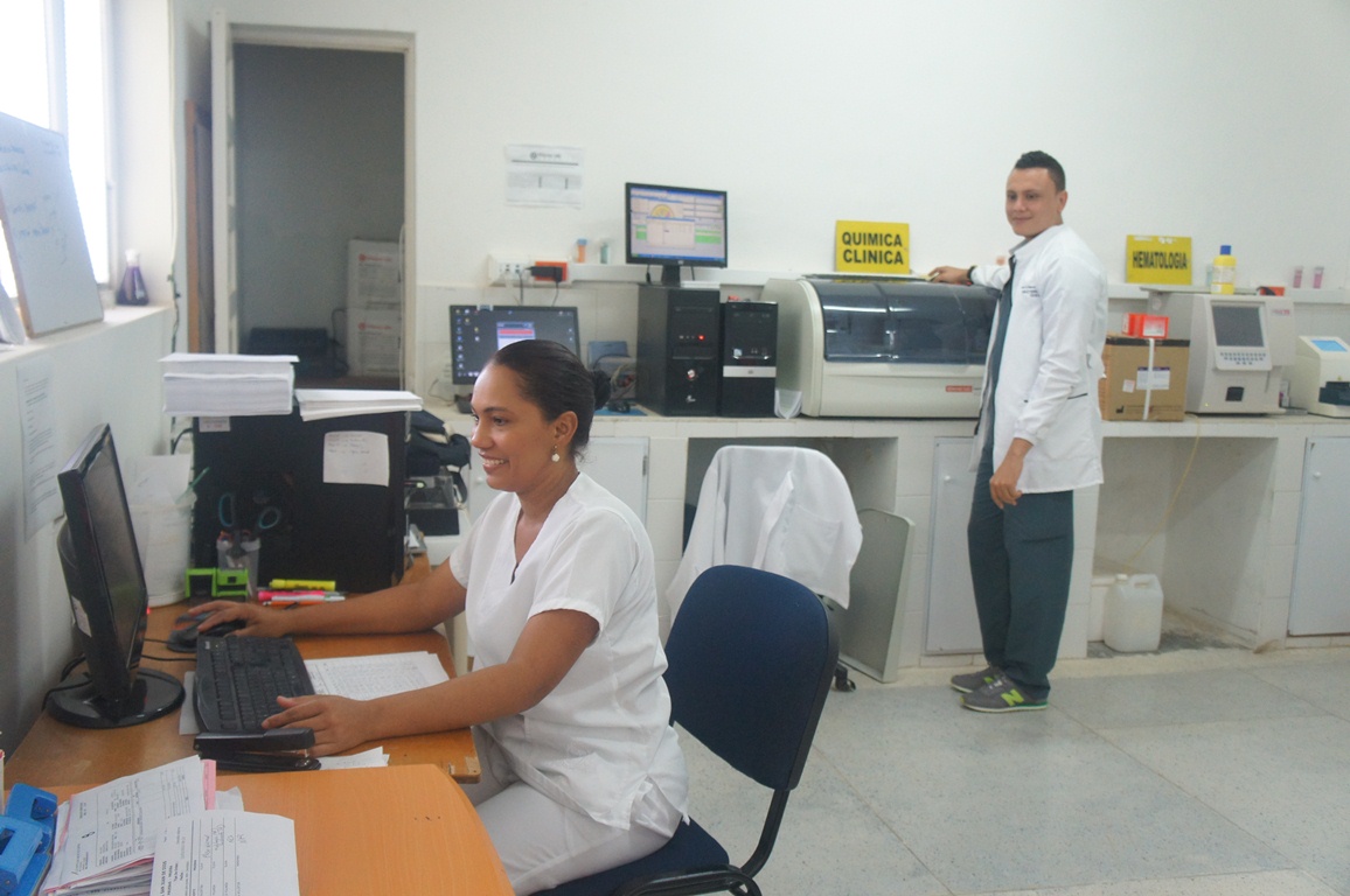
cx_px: 675
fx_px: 1236
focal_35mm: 33
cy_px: 448
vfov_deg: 39.9
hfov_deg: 57.3
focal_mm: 22
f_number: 4
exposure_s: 1/125
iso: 1600
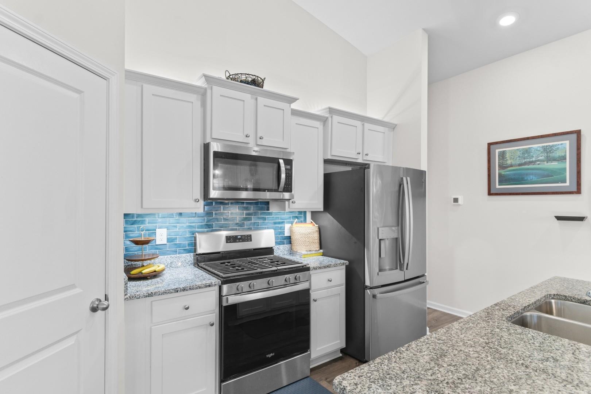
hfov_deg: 90.0
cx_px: 296
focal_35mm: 18
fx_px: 295
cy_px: 197
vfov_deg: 67.4
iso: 100
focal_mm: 12
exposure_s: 2.5
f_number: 4.8
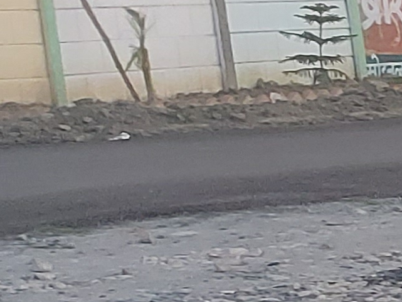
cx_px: 1438
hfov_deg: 8.3
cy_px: 475
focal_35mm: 173
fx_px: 2009
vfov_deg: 8.4
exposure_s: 1/25
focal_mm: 5.23
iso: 400
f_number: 1.8
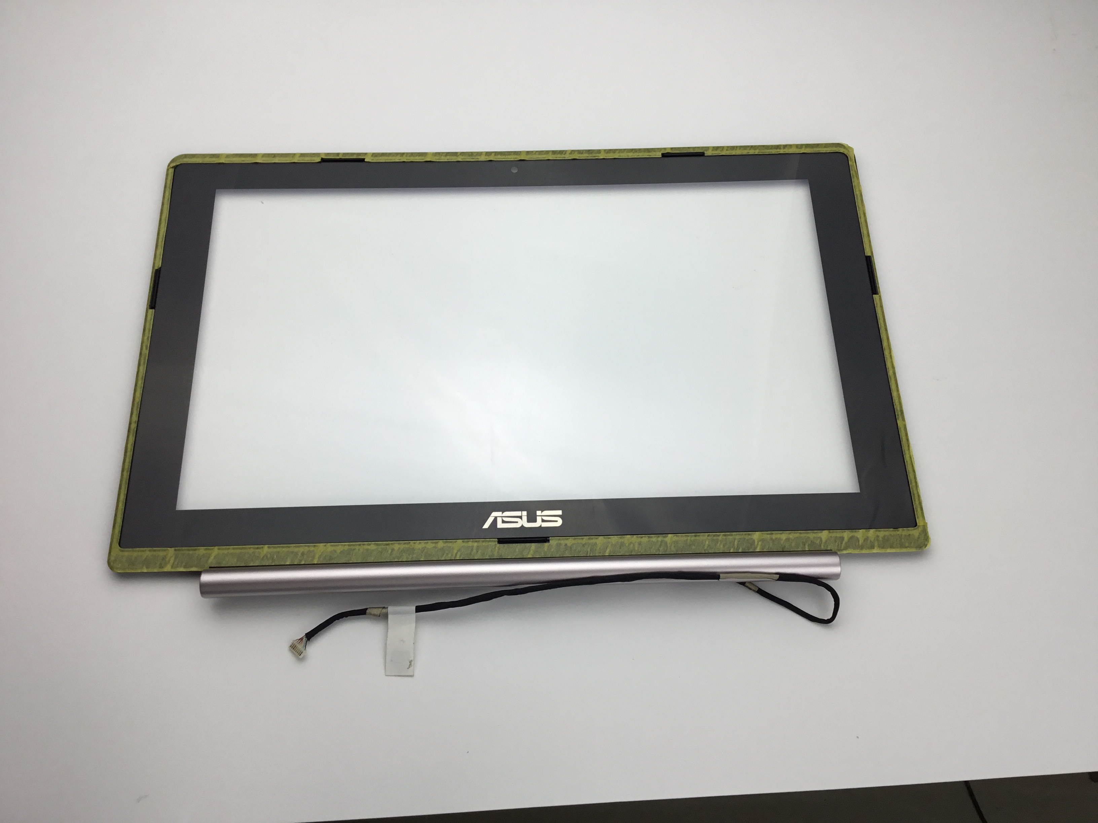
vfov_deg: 45.4
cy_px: 412
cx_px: 549
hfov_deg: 58.4
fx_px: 983
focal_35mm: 31
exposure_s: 1/117
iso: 25
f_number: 2.4
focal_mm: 3.3
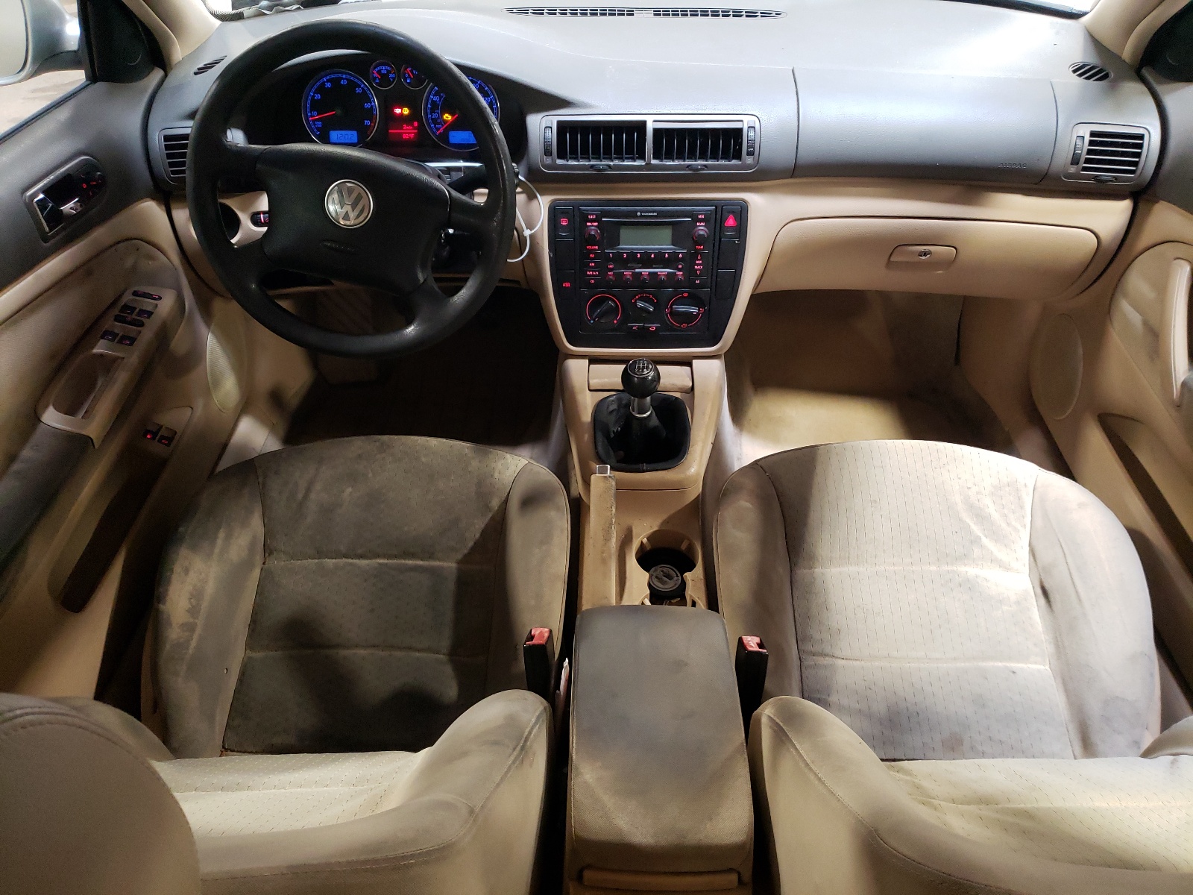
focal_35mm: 26
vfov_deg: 53.1
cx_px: 596
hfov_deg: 67.3
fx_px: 896
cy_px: 448
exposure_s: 1/30
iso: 292
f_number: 1.5
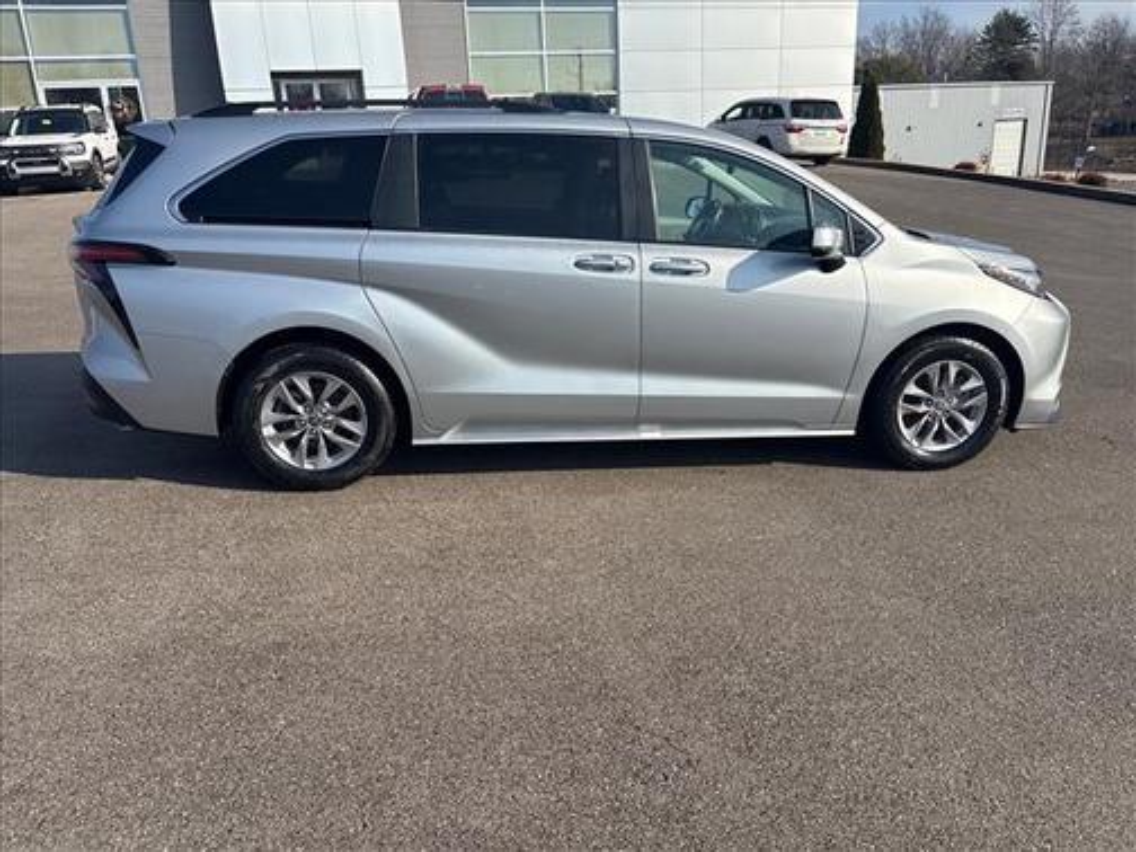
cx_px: 568
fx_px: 853
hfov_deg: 67.3
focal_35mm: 26
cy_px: 426
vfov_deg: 53.1
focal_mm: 5.96
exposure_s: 1/4065
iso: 64
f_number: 1.6
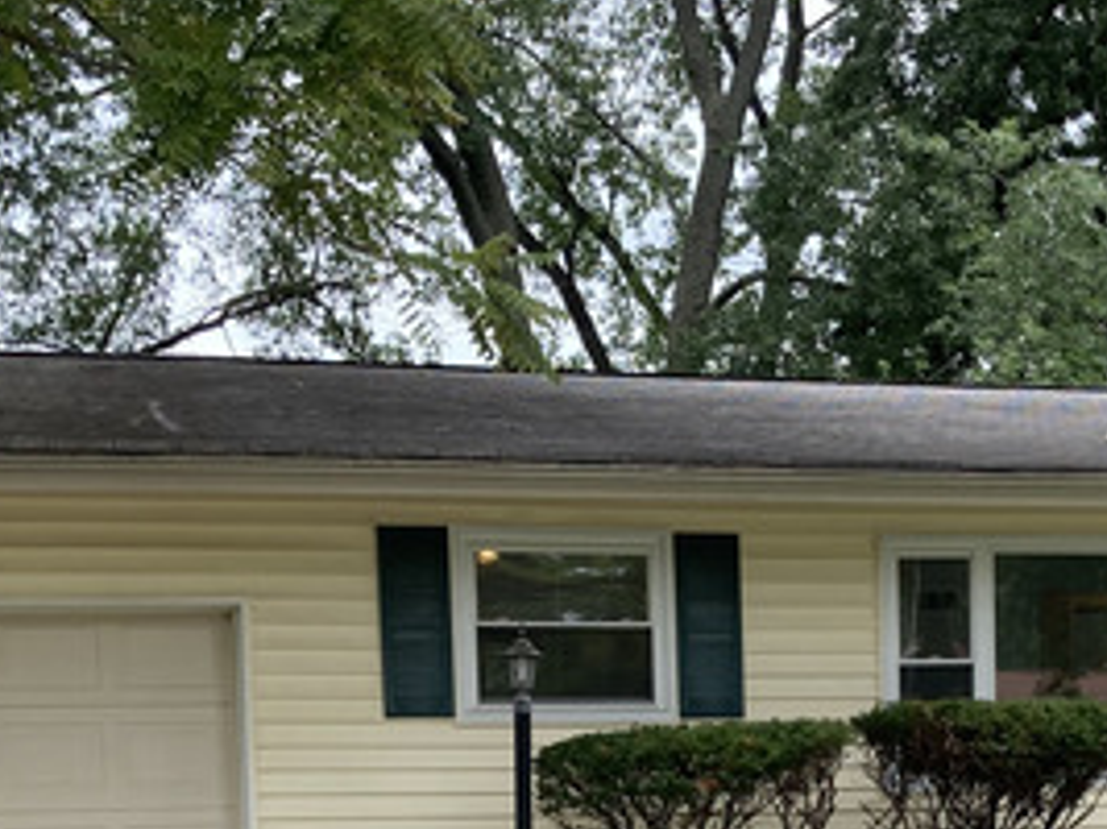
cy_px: 1016
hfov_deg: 23.1
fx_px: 2685
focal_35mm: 84
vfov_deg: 16.7
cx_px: 800
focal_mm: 3.99
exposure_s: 1/738
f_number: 1.8
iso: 20
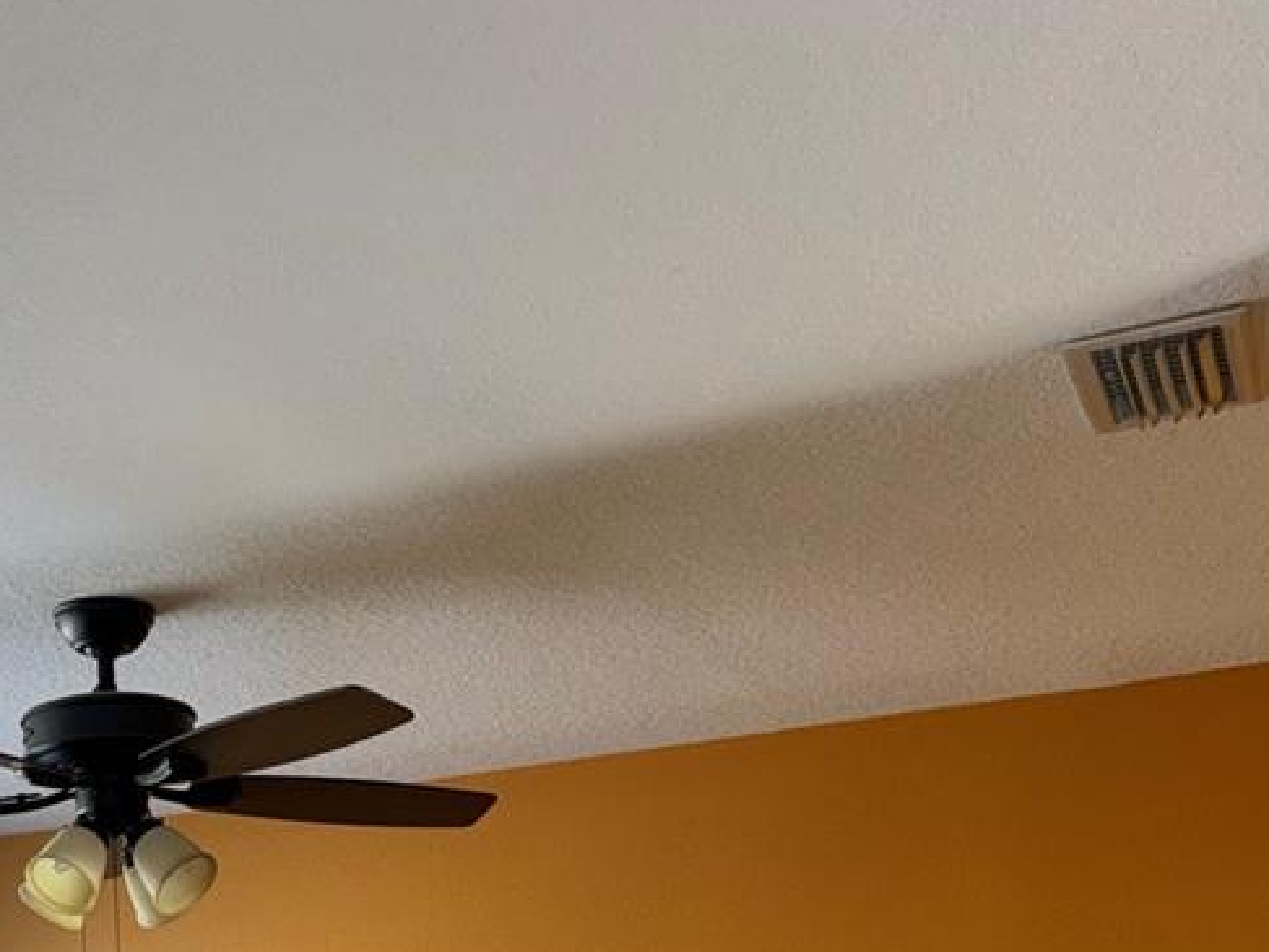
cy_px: 1337
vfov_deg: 21.6
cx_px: 247
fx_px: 2163
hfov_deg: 31.8
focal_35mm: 59
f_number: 1.78
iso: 80
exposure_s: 1/28
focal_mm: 6.76
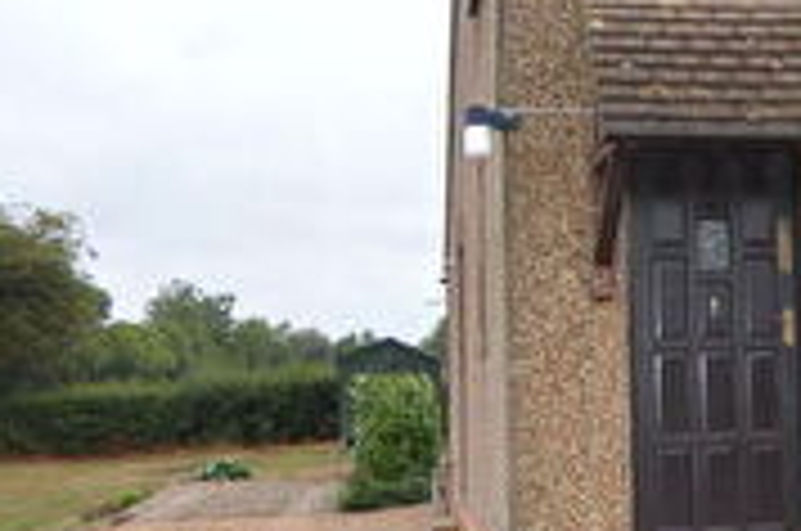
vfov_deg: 20.8
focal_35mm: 65
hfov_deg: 30.3
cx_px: 630
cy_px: 243
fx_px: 1443
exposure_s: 1/125
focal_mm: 11
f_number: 4.2
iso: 140
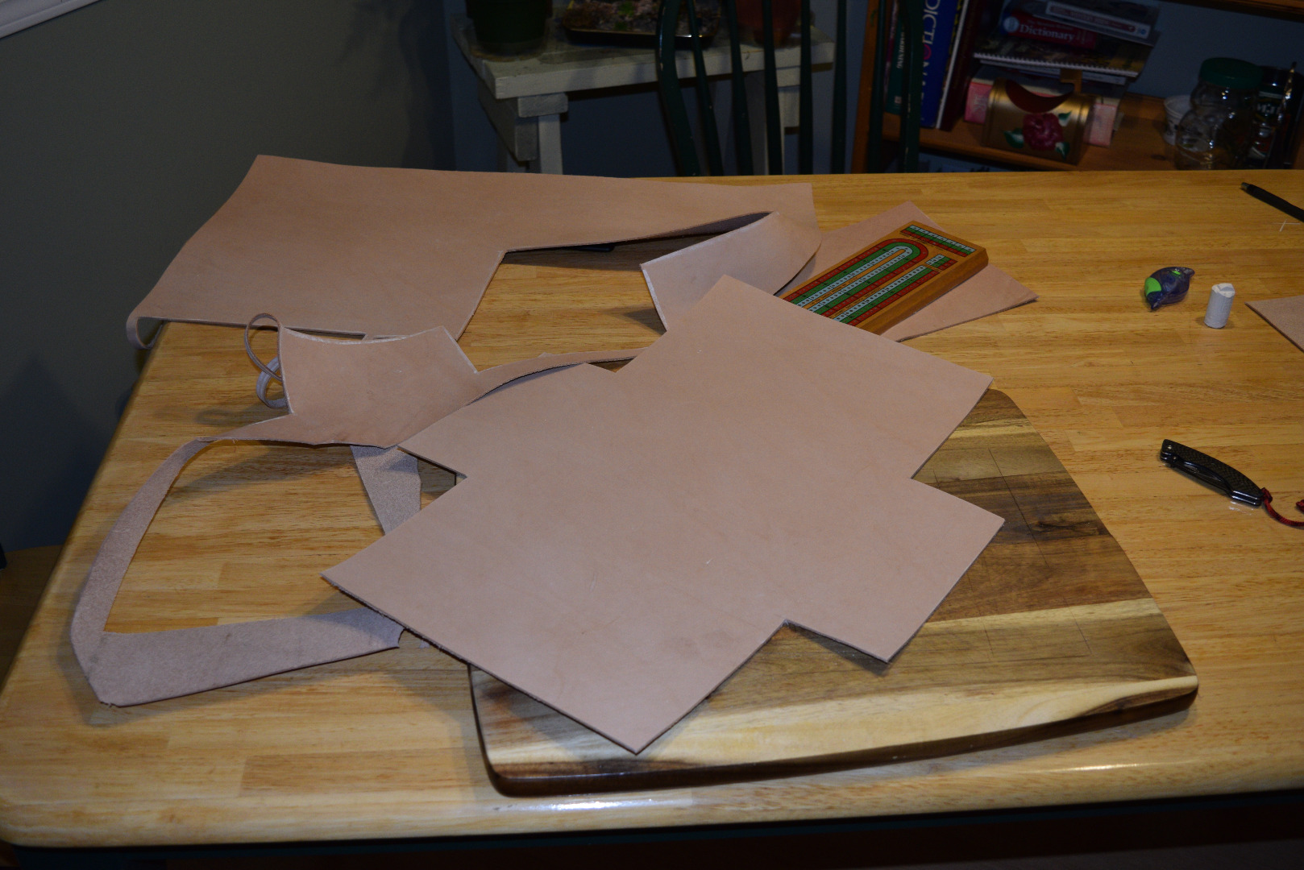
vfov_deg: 36.9
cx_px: 652
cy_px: 435
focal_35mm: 36
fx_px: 1304
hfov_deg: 53.1
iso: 800
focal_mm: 24
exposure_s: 1/100
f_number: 5
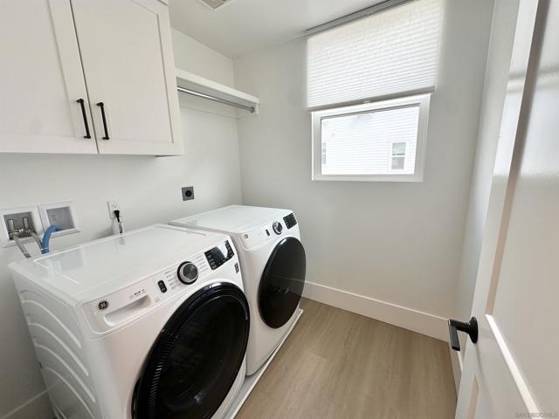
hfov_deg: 102.1
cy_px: 210
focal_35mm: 14
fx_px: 226
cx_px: 280
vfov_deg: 85.7
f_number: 2.2
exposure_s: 1/120
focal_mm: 2.22
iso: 64
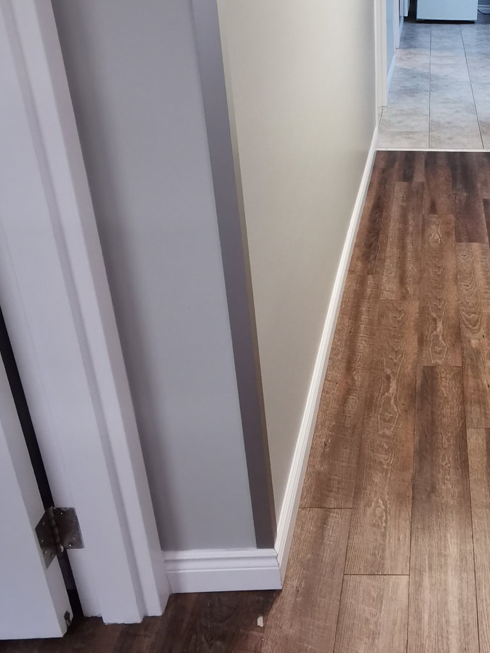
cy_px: 213
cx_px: 435
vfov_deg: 48.1
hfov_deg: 35.6
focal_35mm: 38
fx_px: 717
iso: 250
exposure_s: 1/30
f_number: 2.2
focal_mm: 2.35
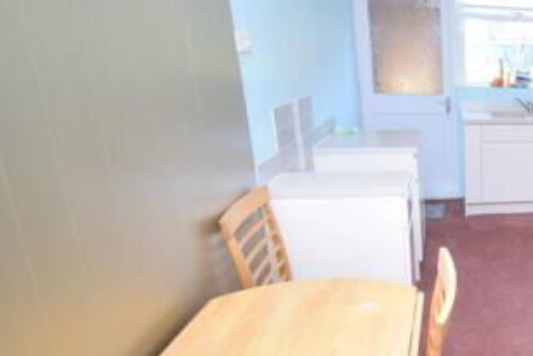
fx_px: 474
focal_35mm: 32
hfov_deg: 46.1
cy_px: 197
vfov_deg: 41.1
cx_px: 565
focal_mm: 10
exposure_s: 1/60
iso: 720
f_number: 4.5
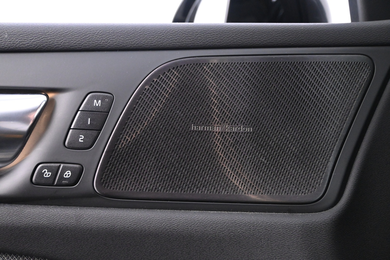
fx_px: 333
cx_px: 195
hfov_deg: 60.7
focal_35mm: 31
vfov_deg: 42.6
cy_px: 130
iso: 3200
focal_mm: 20.5
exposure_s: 1/15
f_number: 3.8
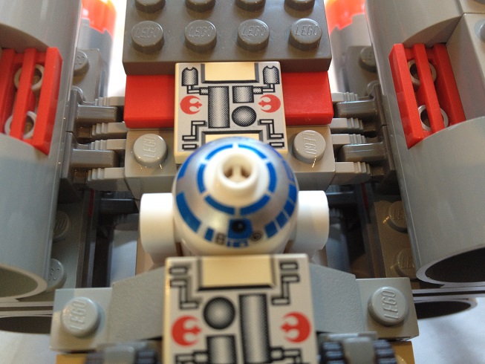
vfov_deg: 40.7
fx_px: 490
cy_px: 182
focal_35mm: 35
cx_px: 242
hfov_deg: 52.6
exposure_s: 1/20
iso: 100
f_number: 2.4
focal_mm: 4.28
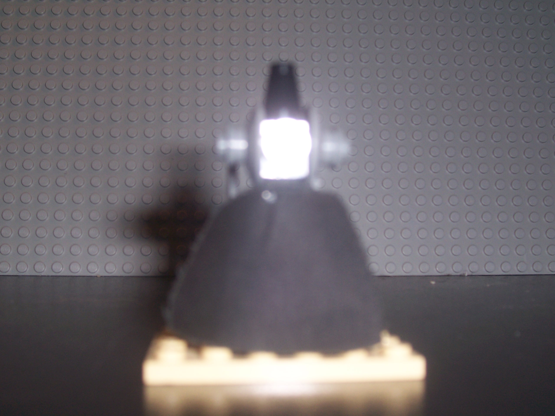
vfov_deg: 34.3
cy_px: 208
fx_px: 673
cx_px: 278
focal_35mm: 42
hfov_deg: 44.8
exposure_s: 1/60
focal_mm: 7
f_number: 3
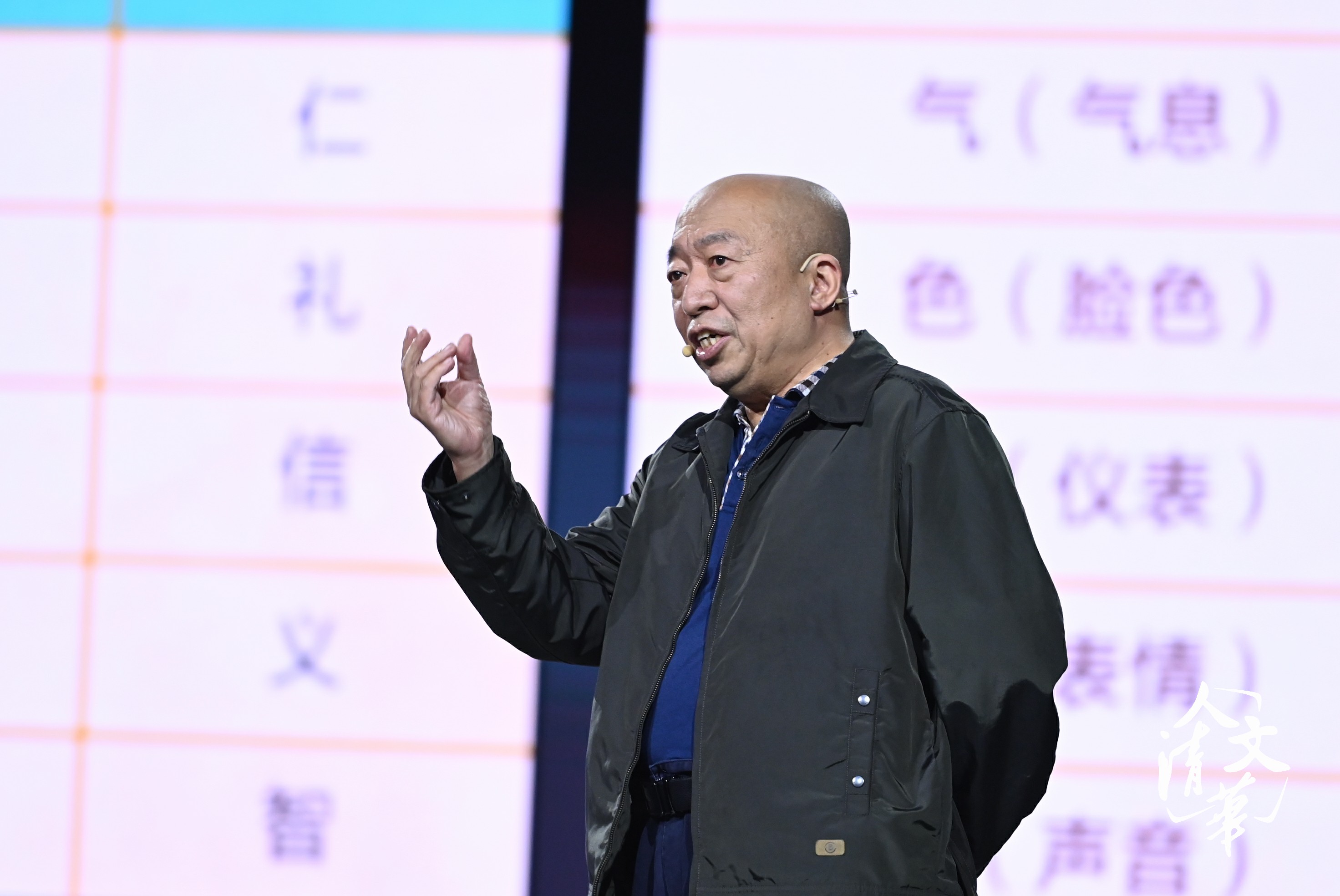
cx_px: 670
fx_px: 10318
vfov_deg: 5.0
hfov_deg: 7.4
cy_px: 448
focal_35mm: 277
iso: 2000
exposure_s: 1/200
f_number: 3.2
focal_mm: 185
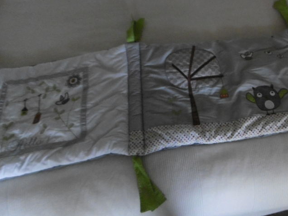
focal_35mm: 38
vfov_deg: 37.1
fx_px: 316
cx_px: 227
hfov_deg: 46.6
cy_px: 65
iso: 500
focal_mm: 4.3
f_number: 3.1
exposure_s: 1/8
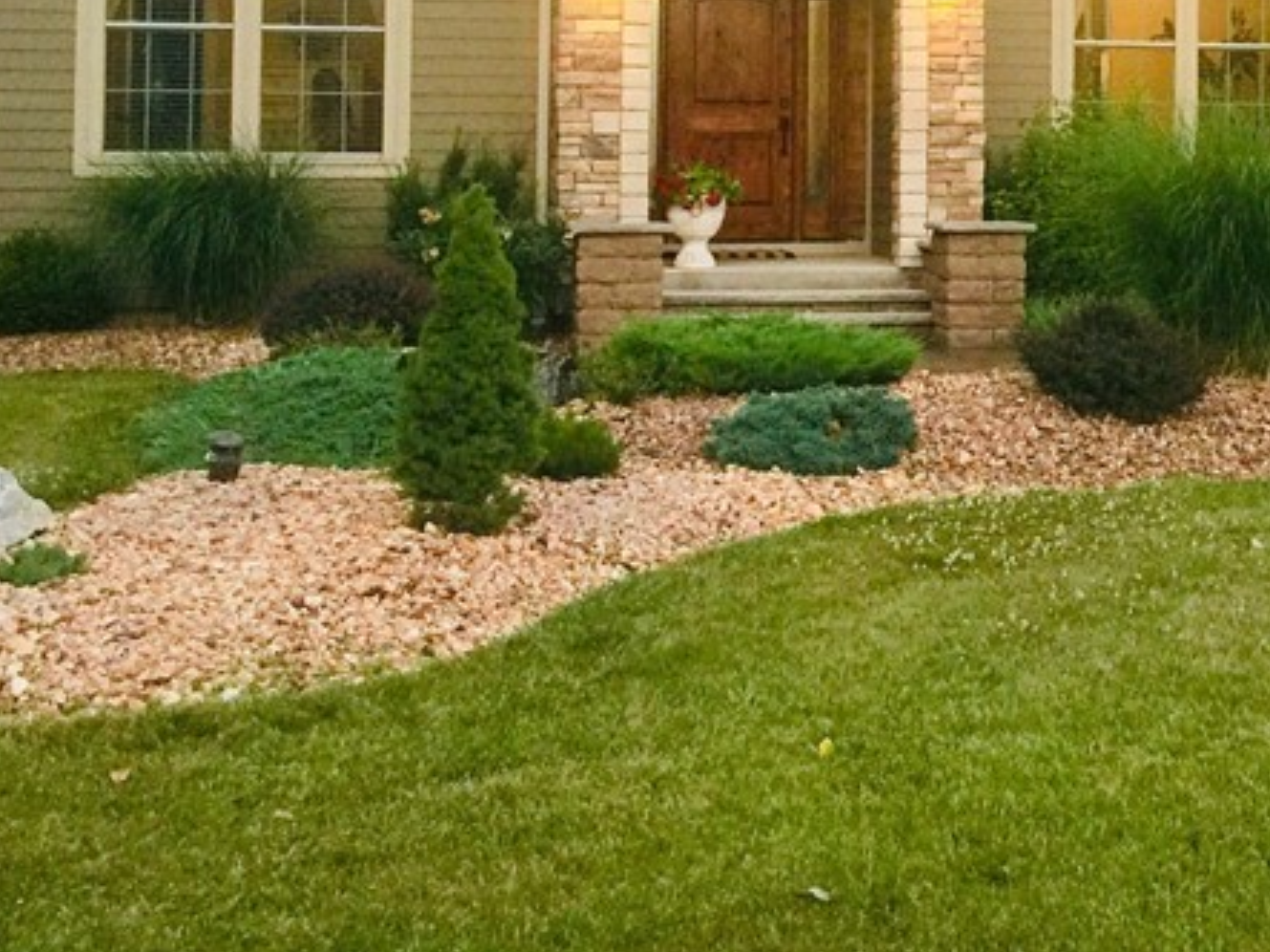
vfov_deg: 21.4
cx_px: 1115
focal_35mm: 67
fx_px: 2457
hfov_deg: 28.0
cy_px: 83
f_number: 2.2
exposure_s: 1/30
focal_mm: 4.15
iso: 40
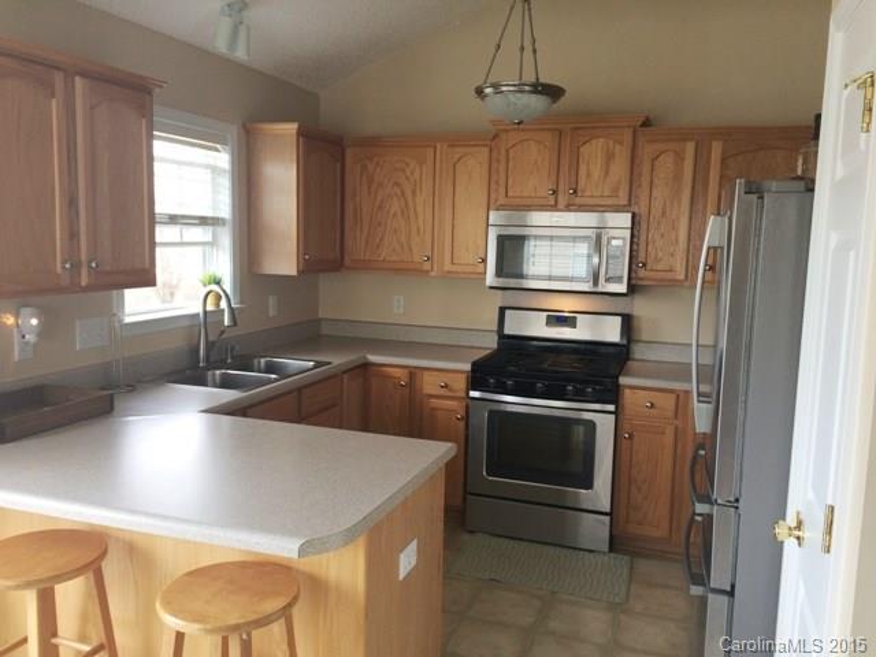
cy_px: 328
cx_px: 438
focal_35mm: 29
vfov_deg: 48.2
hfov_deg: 61.7
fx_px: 734
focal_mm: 4.15
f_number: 2.2
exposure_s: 1/30
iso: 40
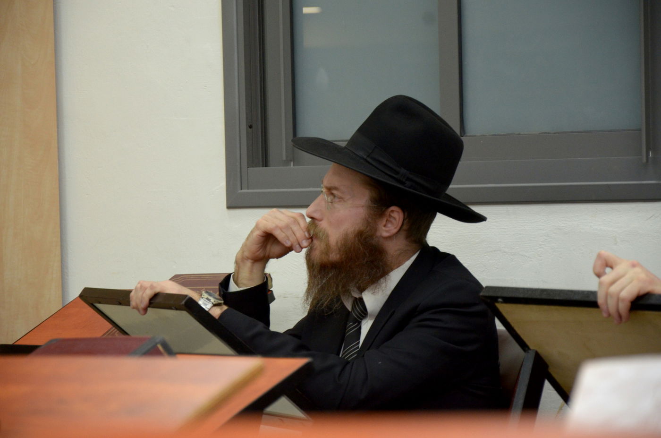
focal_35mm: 158
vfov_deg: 8.7
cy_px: 219
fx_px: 2886
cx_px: 330
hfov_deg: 13.1
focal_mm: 105
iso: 1000
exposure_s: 1/100
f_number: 5.6
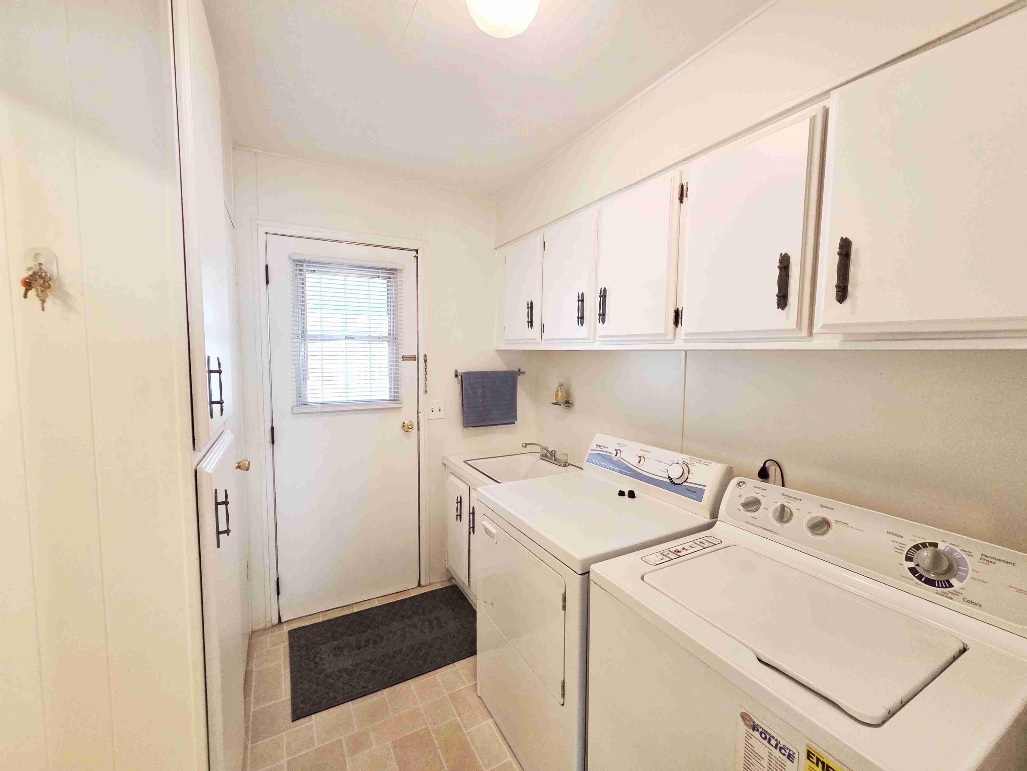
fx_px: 386
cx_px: 514
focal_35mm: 13
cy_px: 386
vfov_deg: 89.9
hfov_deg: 106.2
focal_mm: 2.2
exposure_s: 1/60
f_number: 2.2
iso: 320
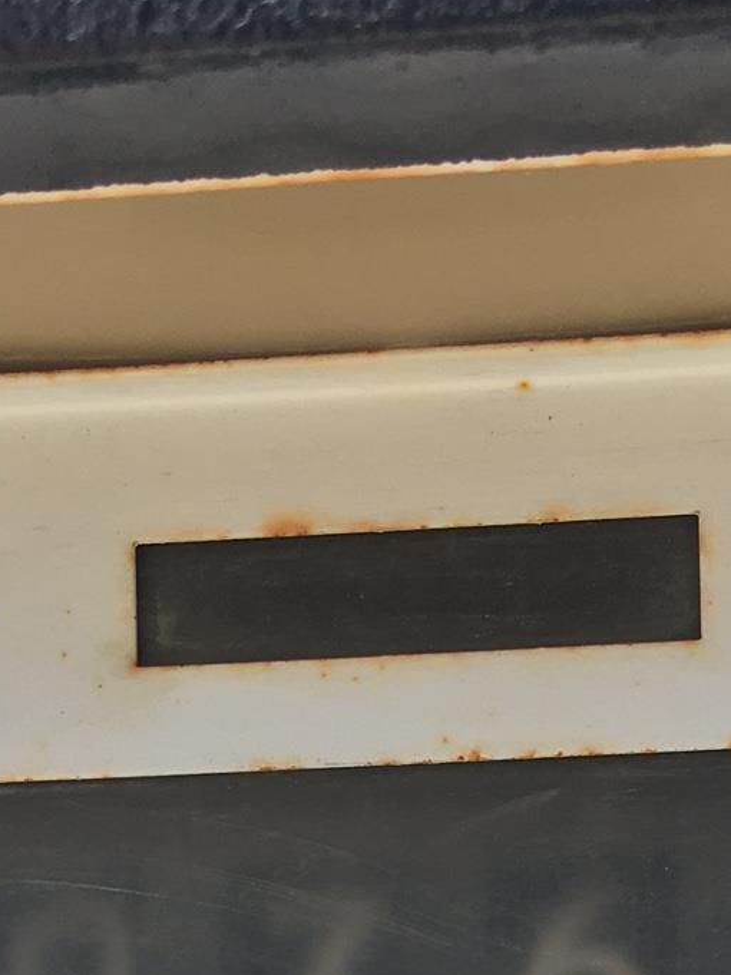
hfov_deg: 17.1
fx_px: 2421
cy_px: 1338
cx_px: 474
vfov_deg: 20.4
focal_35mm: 86
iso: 25
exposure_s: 1/769
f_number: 2.2
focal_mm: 4.15
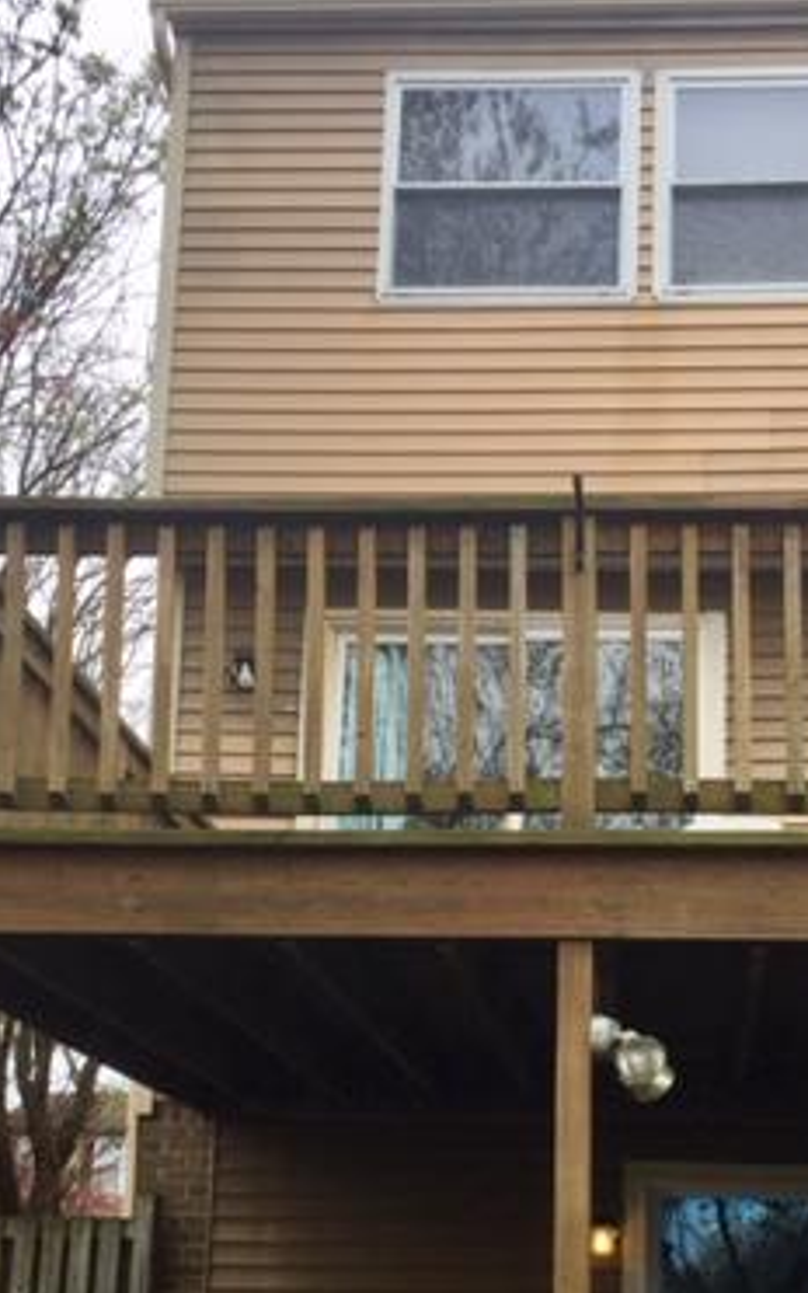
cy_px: 941
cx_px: 575
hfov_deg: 24.2
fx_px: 1867
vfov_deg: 37.4
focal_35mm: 53
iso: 32
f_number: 2.2
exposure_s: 1/989
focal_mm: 4.15
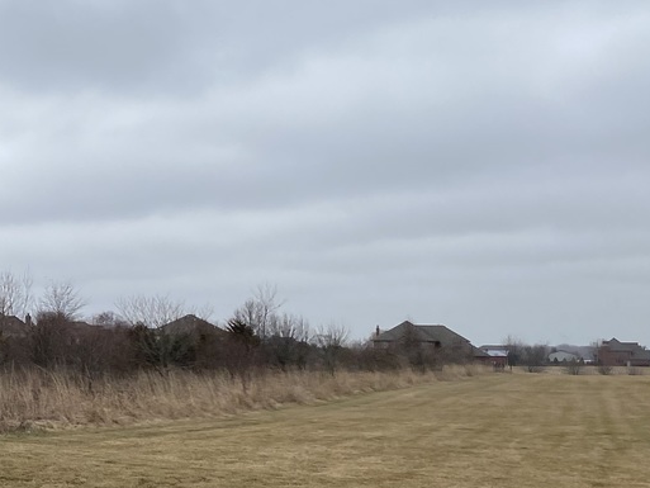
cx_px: -190
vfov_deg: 20.1
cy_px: 319
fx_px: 1371
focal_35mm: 73
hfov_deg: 23.6
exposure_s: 1/2268
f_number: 1.8
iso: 32
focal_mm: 4.25
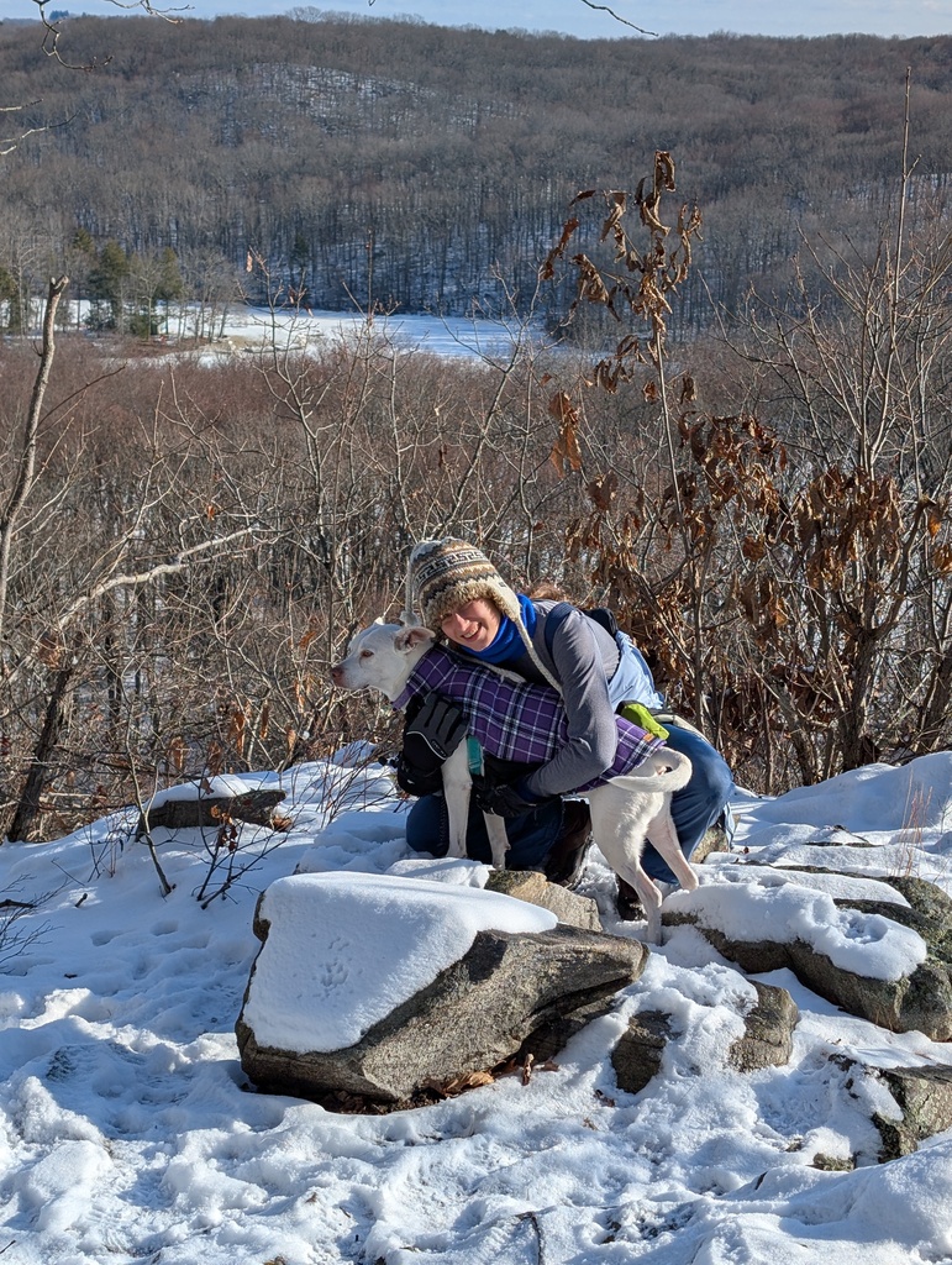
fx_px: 1792
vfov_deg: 38.9
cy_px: 632
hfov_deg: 29.7
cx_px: 476
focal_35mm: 49
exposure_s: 1/1299
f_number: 1.68
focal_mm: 6.9
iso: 21
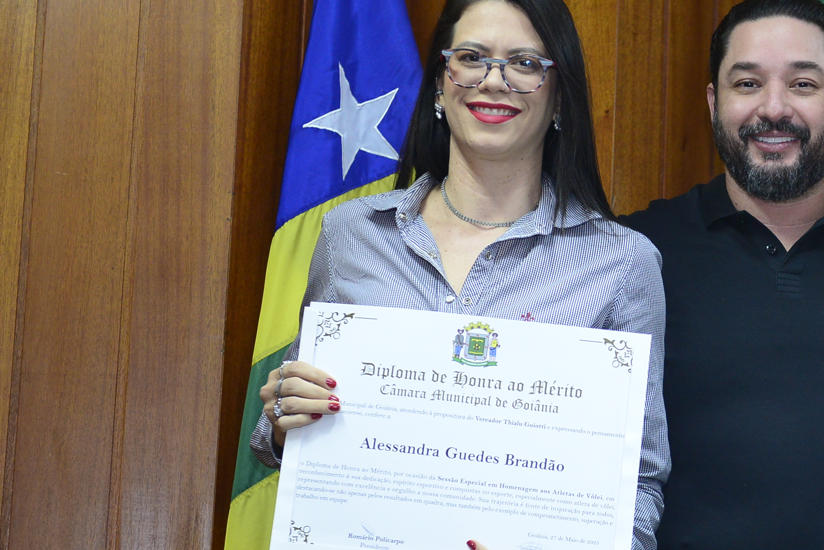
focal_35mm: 116
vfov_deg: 11.8
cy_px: 287
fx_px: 2656
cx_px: 722
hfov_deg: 17.4
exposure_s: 1/125
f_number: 4.5
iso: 2500
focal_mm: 66
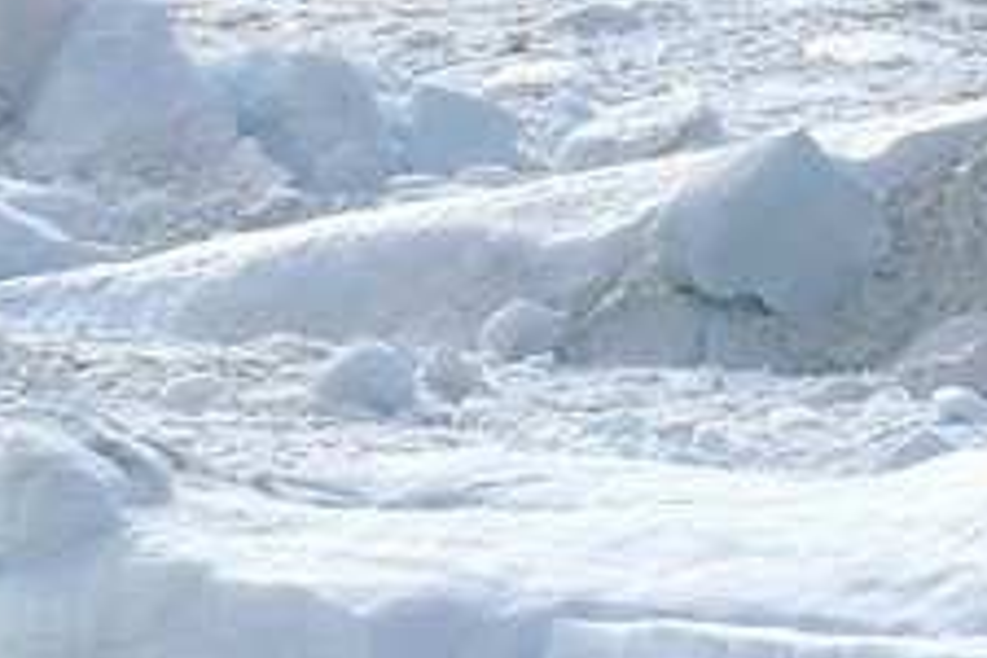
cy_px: -759
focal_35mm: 853
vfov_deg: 1.6
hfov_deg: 2.4
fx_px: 23385
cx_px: -1588
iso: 200
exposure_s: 1/400
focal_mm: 120
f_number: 11
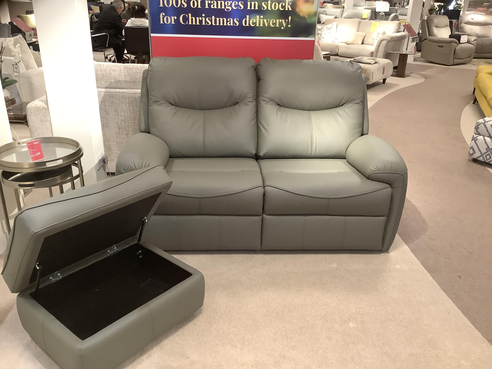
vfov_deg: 45.4
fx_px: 441
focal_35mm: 31
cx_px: 246
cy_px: 184
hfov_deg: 58.4
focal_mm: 3.3
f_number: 2.4
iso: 160
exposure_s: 1/50
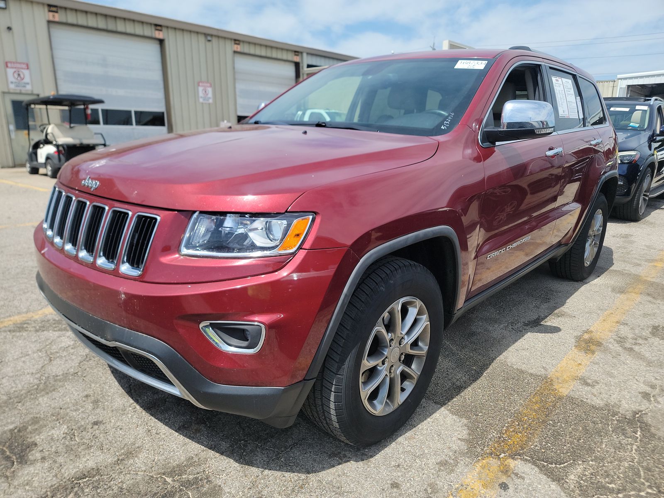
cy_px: 249
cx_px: 332
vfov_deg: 56.8
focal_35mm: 24
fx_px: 460
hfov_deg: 71.6
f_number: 1.8
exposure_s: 1/866
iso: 50
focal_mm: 6.7
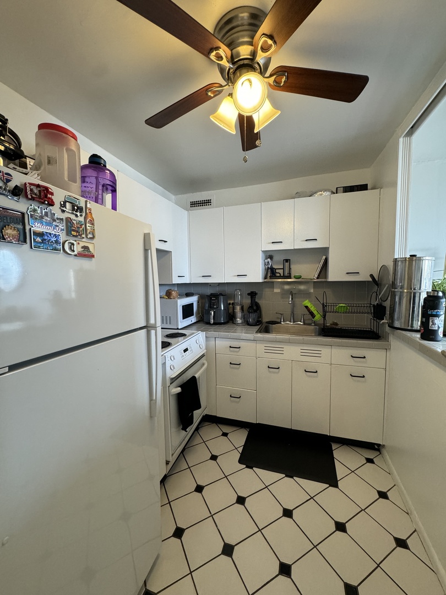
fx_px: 241
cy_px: 298
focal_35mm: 14
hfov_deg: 85.7
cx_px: 223
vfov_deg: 102.1
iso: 250
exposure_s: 1/120
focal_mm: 2.22
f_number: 2.2
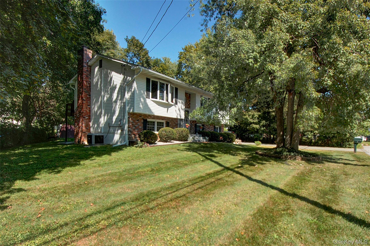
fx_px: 154
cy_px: 123
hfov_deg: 100.4
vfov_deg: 77.2
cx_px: 185
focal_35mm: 15
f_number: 14
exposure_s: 1/50
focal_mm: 10
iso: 200
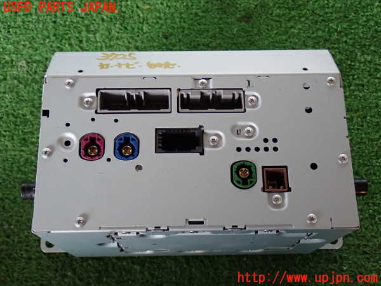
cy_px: 143
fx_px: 517
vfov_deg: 30.9
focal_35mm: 47
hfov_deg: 40.4
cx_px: 190
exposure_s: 1/50
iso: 500
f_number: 3.1
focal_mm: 8.4
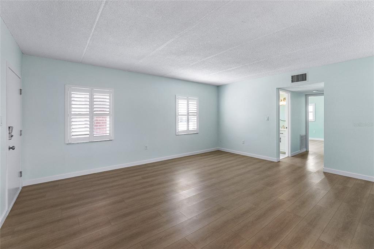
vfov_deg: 77.3
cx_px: 187
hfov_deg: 100.4
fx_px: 156
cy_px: 124
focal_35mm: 15
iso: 640
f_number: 4
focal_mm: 10
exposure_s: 1/45
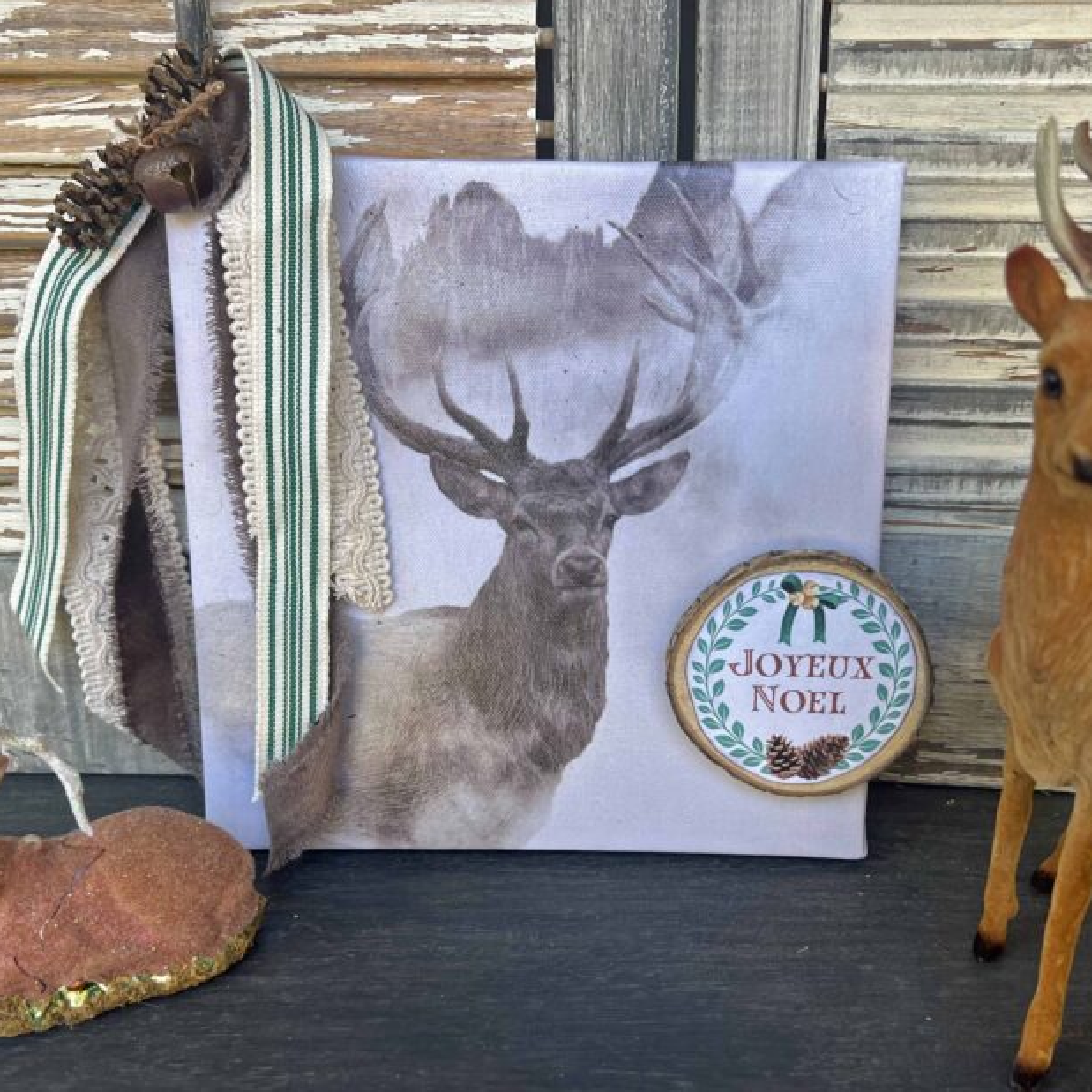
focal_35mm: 38
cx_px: 610
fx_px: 1356
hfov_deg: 43.8
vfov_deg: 43.6
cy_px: 670
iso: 32
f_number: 1.5
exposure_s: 1/124
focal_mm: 5.7
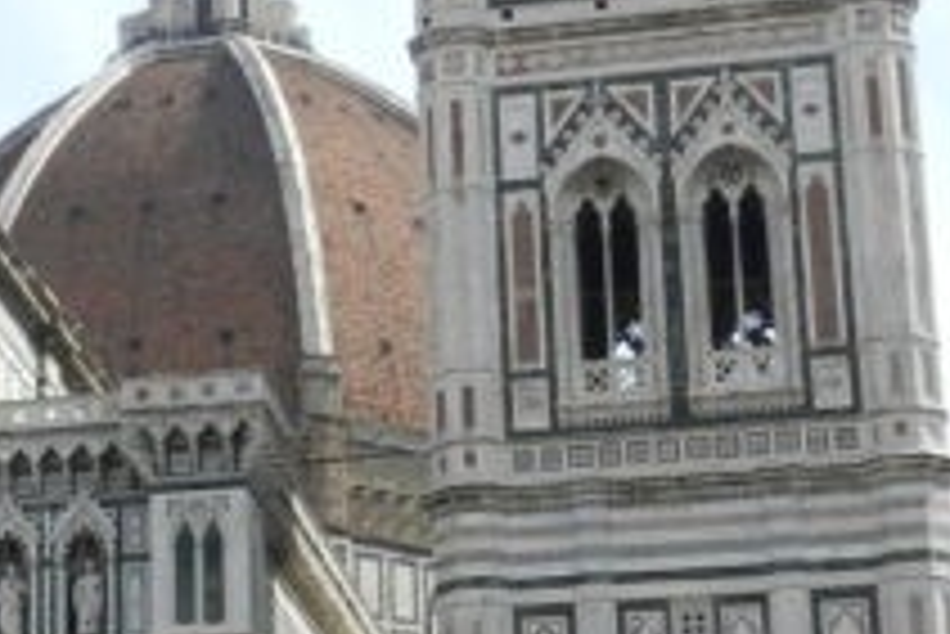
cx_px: -54
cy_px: 441
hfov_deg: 16.5
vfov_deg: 11.3
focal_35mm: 121
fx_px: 3195
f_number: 4.5
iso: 160
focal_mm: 5.6
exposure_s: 1/800
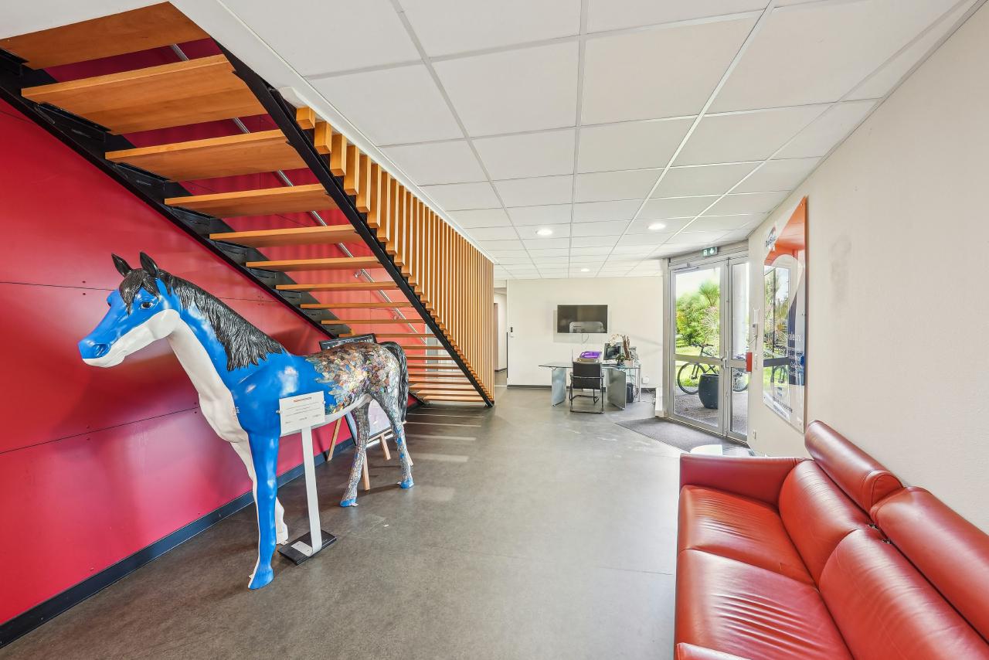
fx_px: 330
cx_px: 494
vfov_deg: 90.0
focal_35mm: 12
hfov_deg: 112.6
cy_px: 330
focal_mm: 12
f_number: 11
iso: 400
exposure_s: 1/2
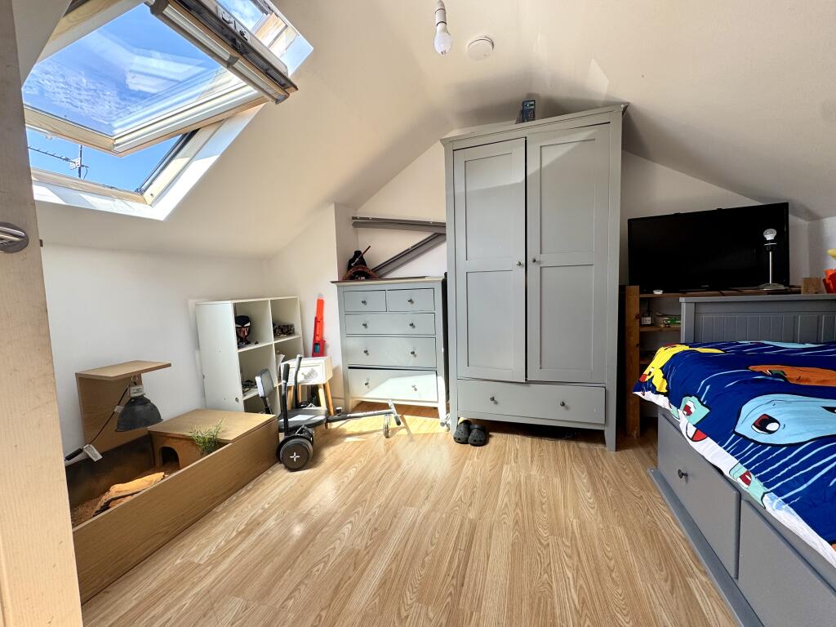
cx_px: 418
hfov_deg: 102.1
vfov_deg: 85.7
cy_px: 314
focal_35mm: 14
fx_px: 338
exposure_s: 1/99
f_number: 2.2
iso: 50
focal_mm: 2.22
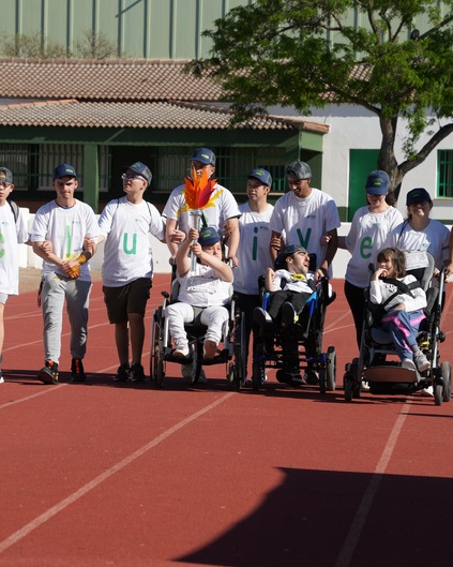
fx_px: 3118
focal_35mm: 186
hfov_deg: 8.3
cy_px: 285
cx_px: 154
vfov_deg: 10.4
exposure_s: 1/400
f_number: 8
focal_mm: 131
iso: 100
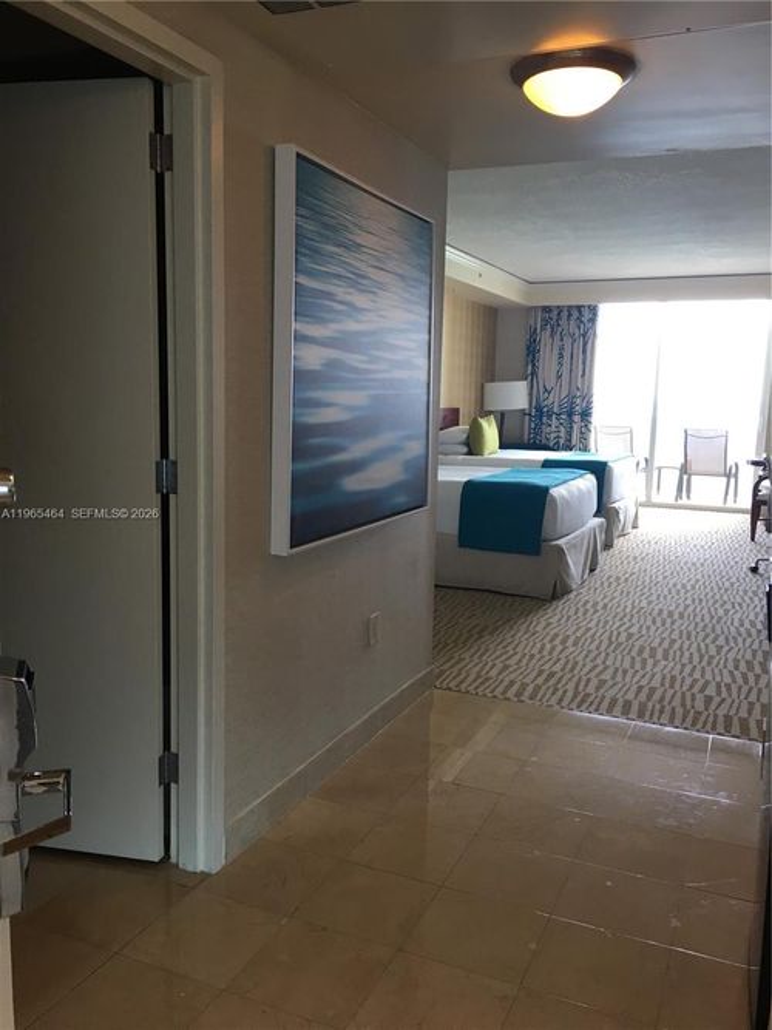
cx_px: 386
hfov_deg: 48.2
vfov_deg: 61.7
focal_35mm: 29
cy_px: 515
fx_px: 863
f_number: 2.2
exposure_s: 1/30
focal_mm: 4.15
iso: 64
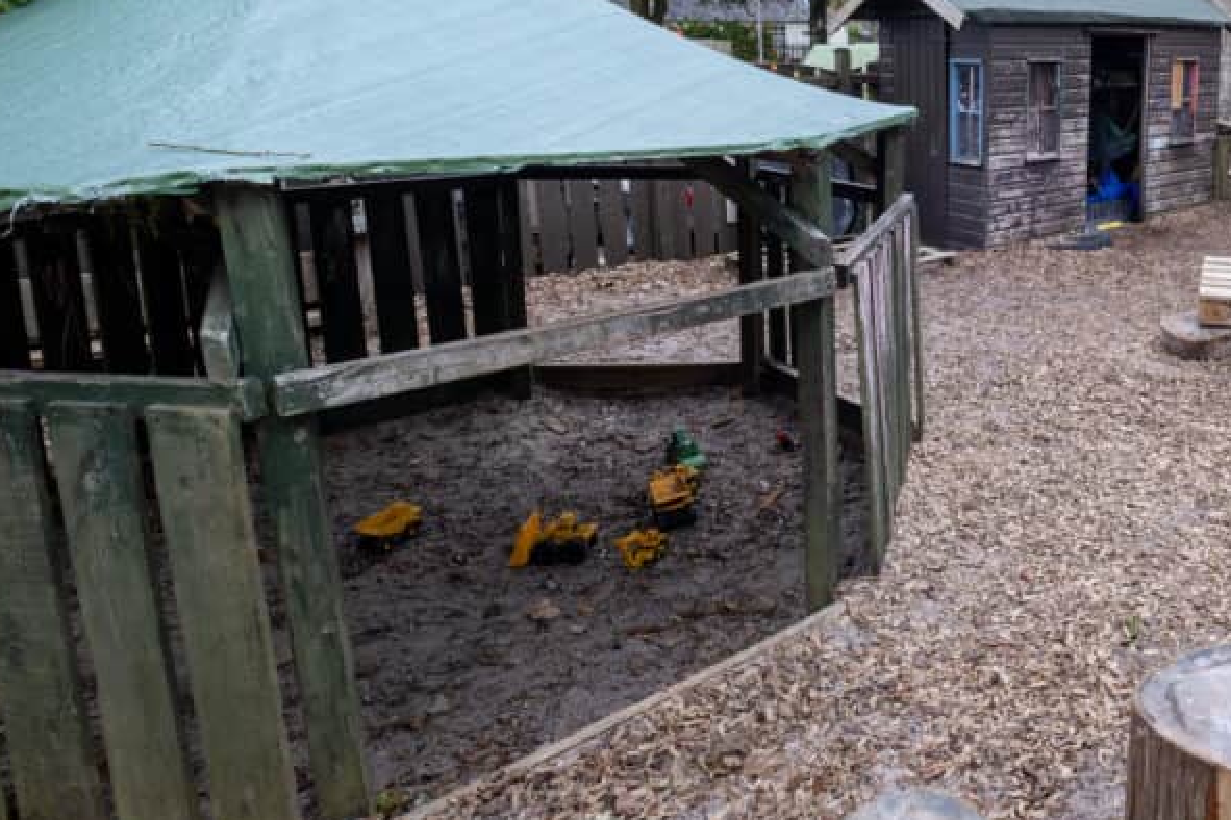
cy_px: 228
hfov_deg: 62.6
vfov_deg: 48.1
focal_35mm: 26
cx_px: 1010
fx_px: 889
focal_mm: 10
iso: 125
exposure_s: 1/3
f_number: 10
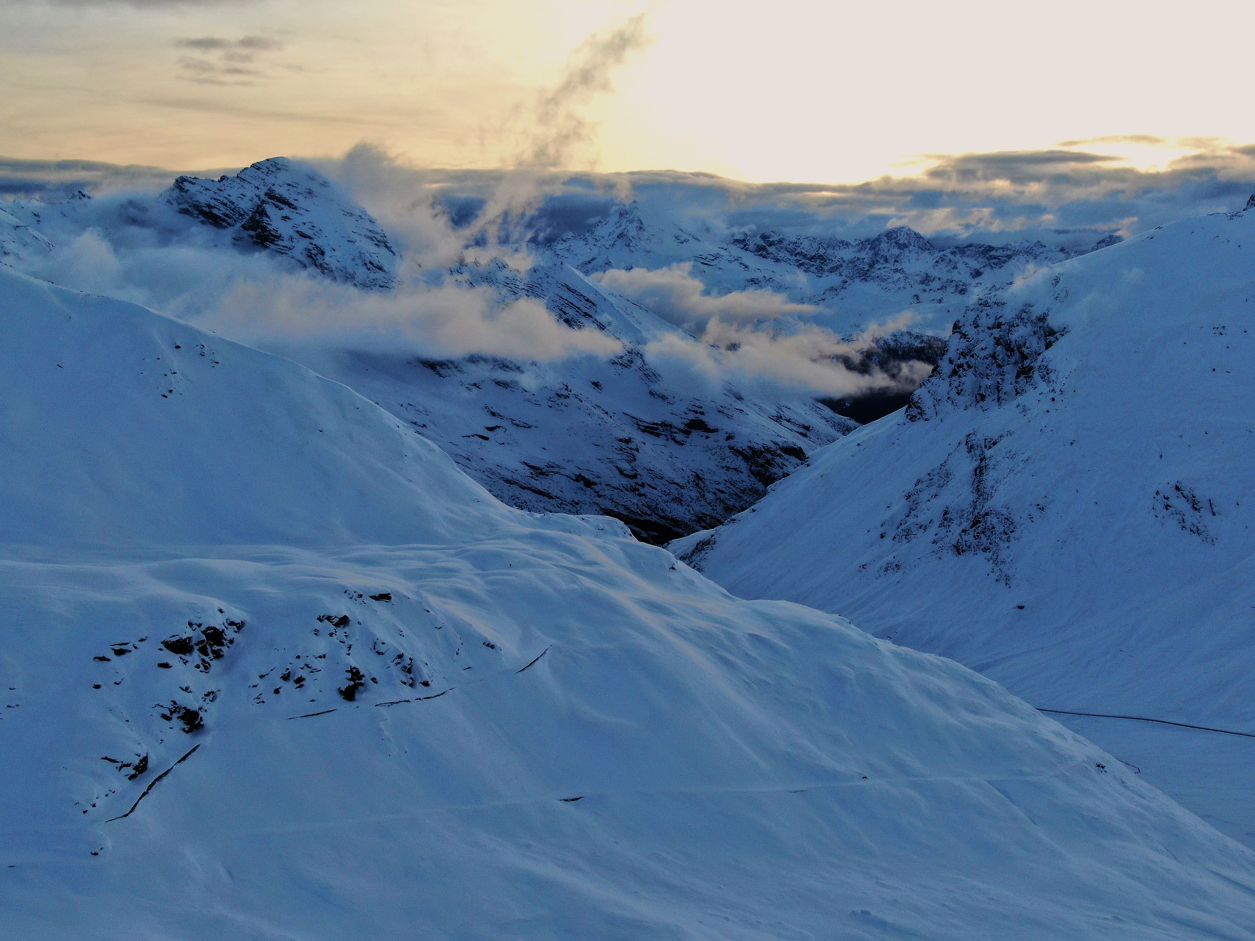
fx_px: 1740
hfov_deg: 39.7
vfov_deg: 30.3
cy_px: 470
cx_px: 628
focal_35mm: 48
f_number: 3.8
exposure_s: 1/60
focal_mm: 8.6
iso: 100
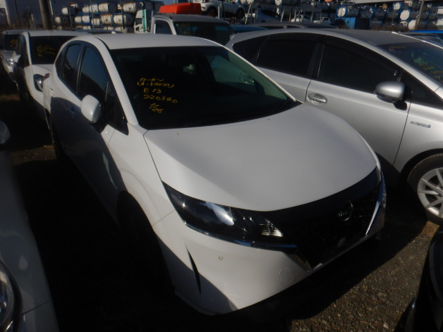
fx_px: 307
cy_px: 166
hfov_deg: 71.6
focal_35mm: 24
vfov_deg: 56.8
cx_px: 222
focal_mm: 4.3
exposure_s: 1/800
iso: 125
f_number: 4.1
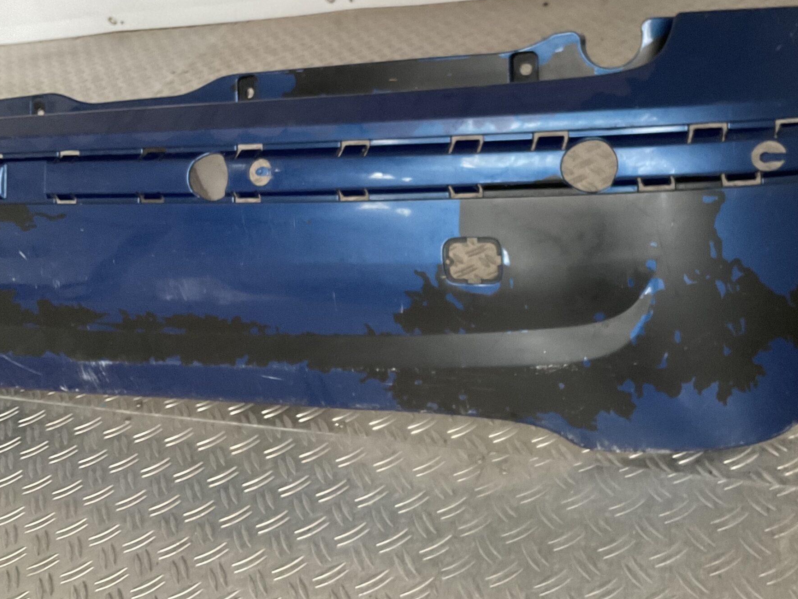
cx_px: 451
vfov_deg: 34.2
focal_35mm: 42
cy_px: 241
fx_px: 968
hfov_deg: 44.7
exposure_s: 1/50
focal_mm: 3
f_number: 1.8
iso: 160
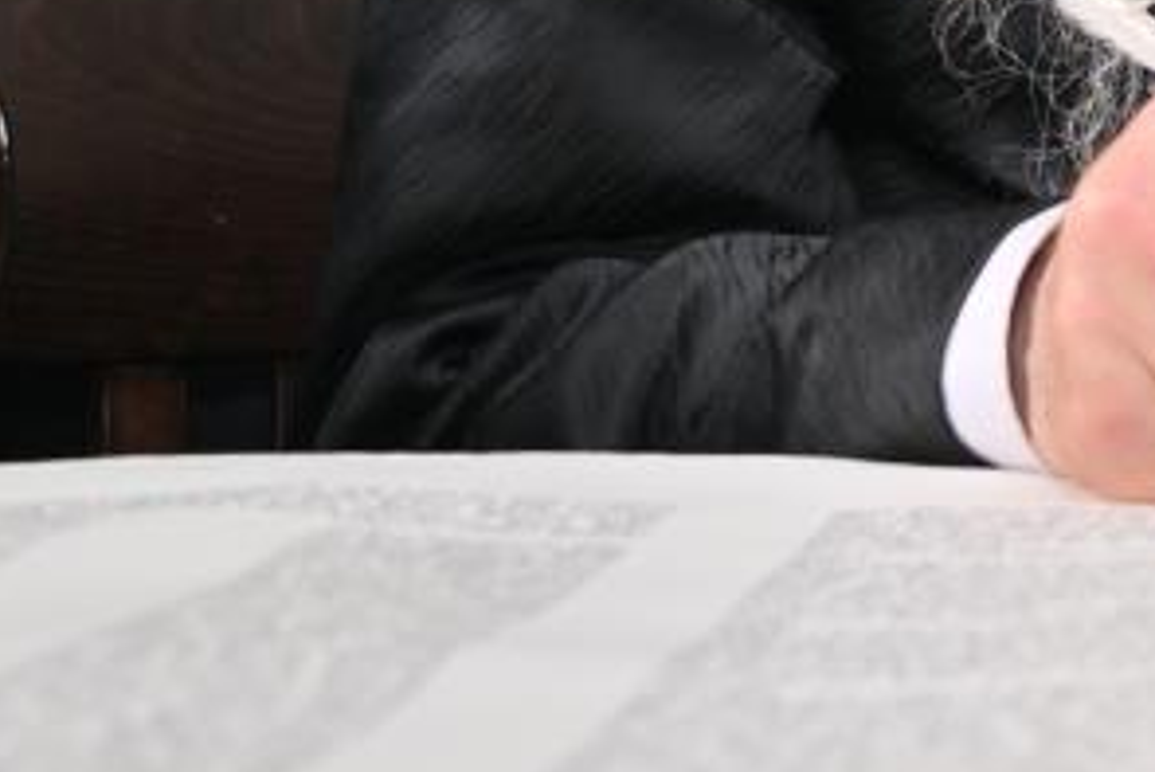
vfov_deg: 12.5
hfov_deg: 18.1
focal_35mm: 104
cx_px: 1586
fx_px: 3338
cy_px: -413
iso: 500
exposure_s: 1/200
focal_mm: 30
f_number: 4
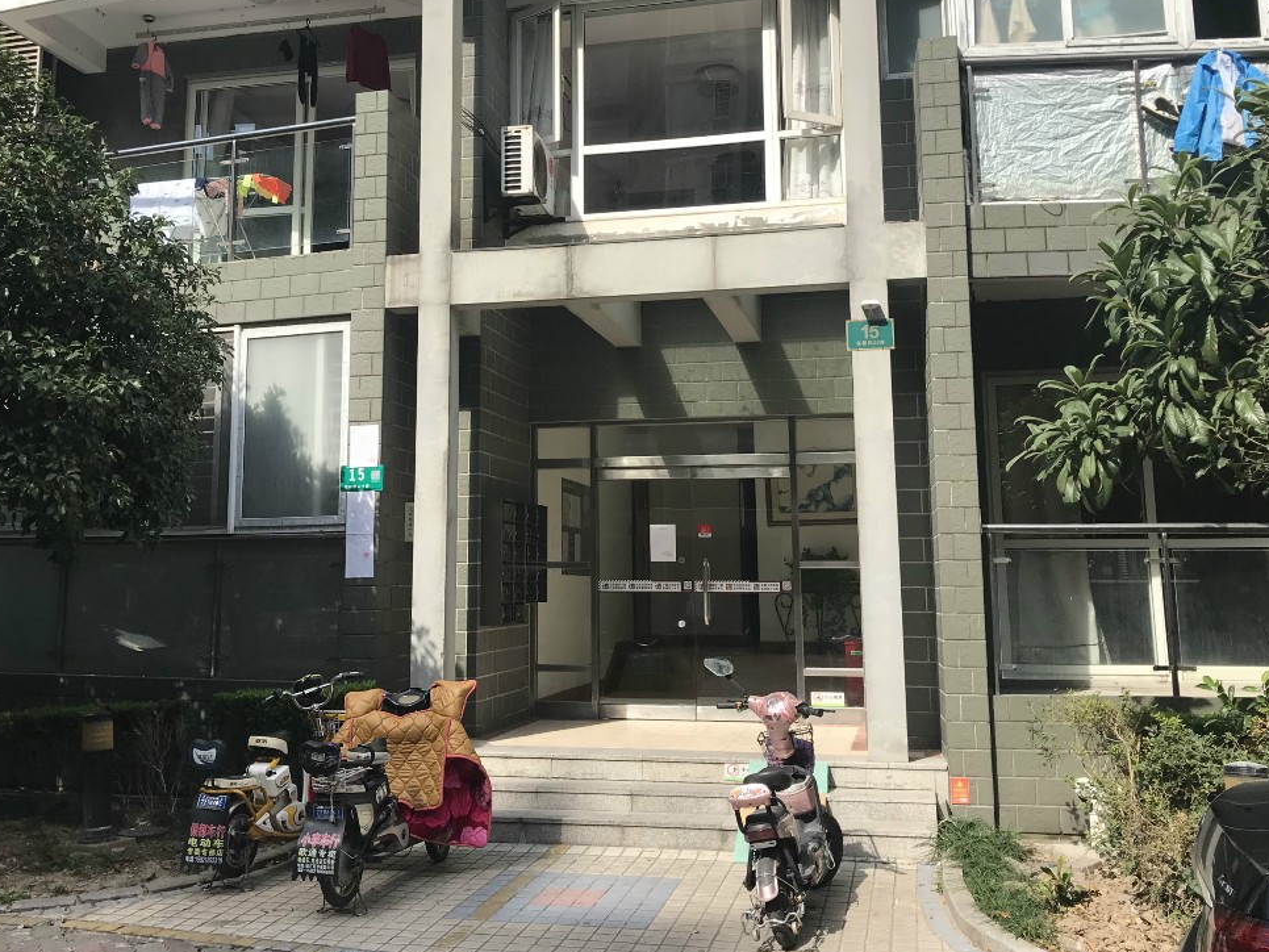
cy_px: 486
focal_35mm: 29
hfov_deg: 61.6
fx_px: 1063
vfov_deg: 48.2
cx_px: 618
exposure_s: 1/1497
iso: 20
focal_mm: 3.99
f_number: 1.8
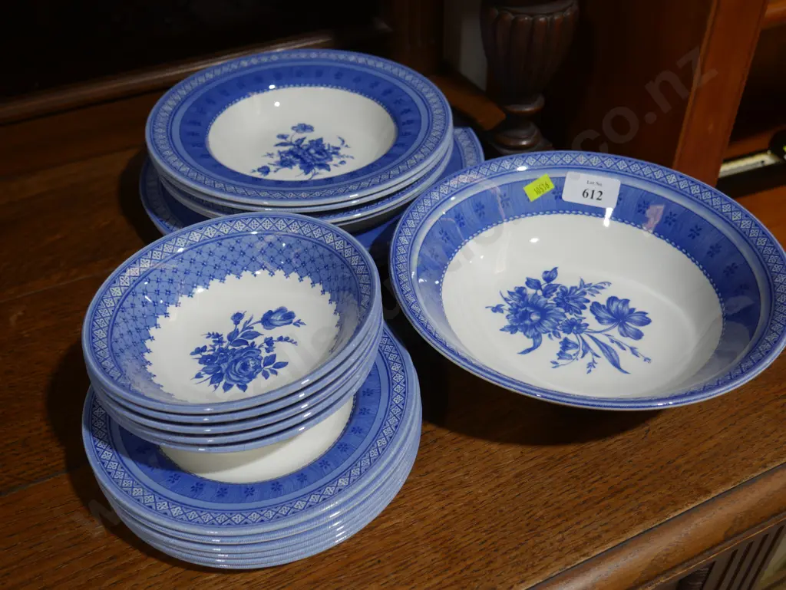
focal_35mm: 36
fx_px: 818
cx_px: 393
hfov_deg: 51.3
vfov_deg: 39.7
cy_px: 295
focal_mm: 18
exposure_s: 1/80
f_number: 4
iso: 200
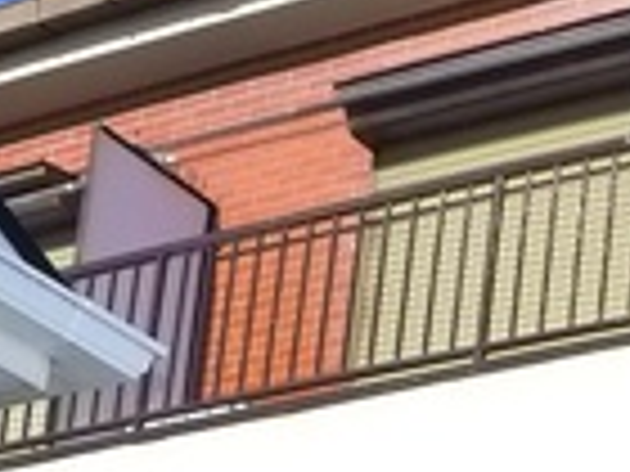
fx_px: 2184
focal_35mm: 120
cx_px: 1336
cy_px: 1117
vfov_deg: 10.6
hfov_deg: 13.5
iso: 400
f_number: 4
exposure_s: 1/640
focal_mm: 5.1
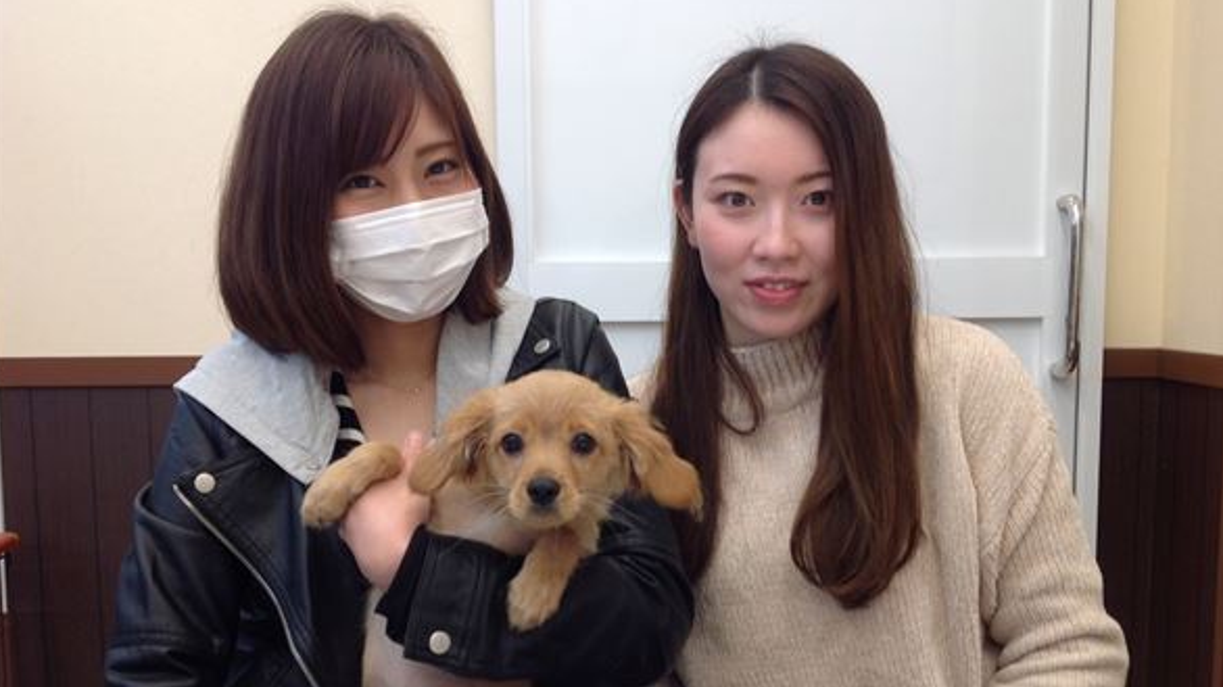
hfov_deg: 51.6
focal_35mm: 39
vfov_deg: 30.4
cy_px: 388
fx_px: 1264
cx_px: 614
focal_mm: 4.28
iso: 64
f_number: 2.4
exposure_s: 1/40
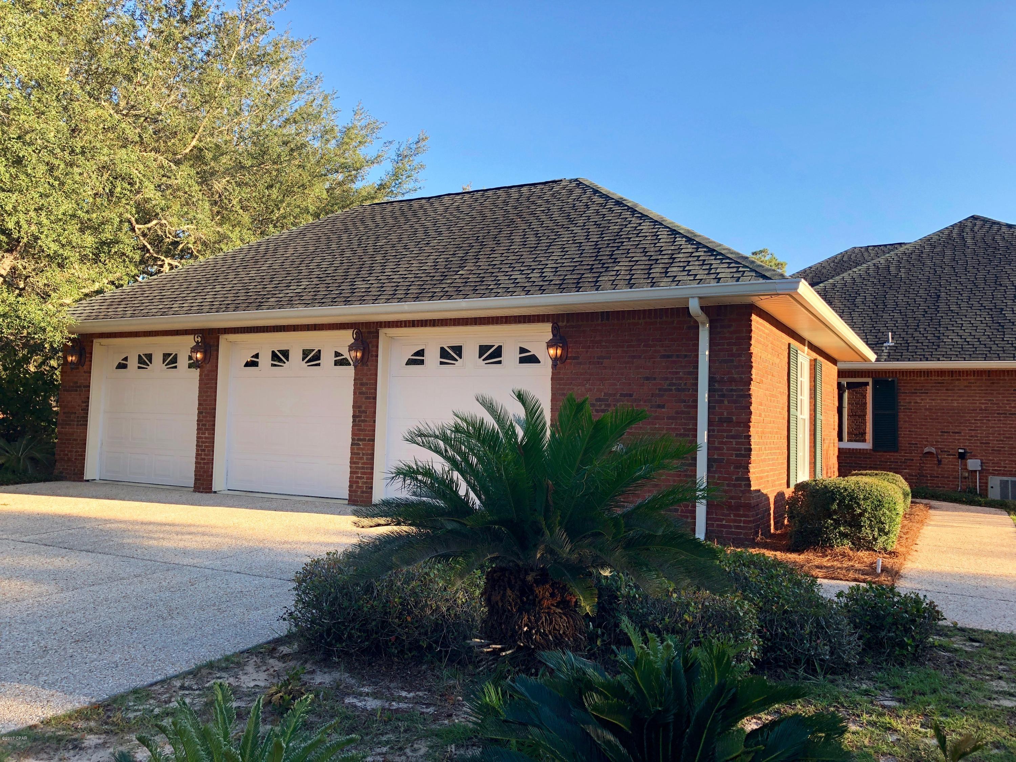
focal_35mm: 29
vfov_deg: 48.2
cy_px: 381
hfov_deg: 61.7
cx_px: 508
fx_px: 851
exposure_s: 1/432
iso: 20
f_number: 1.8
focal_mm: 3.99
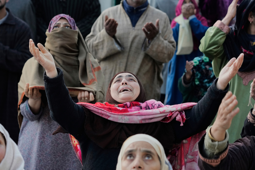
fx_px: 871
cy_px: 85
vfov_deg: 11.1
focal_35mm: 123
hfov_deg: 16.7
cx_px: 128
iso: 800
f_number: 4
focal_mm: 82
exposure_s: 1/250
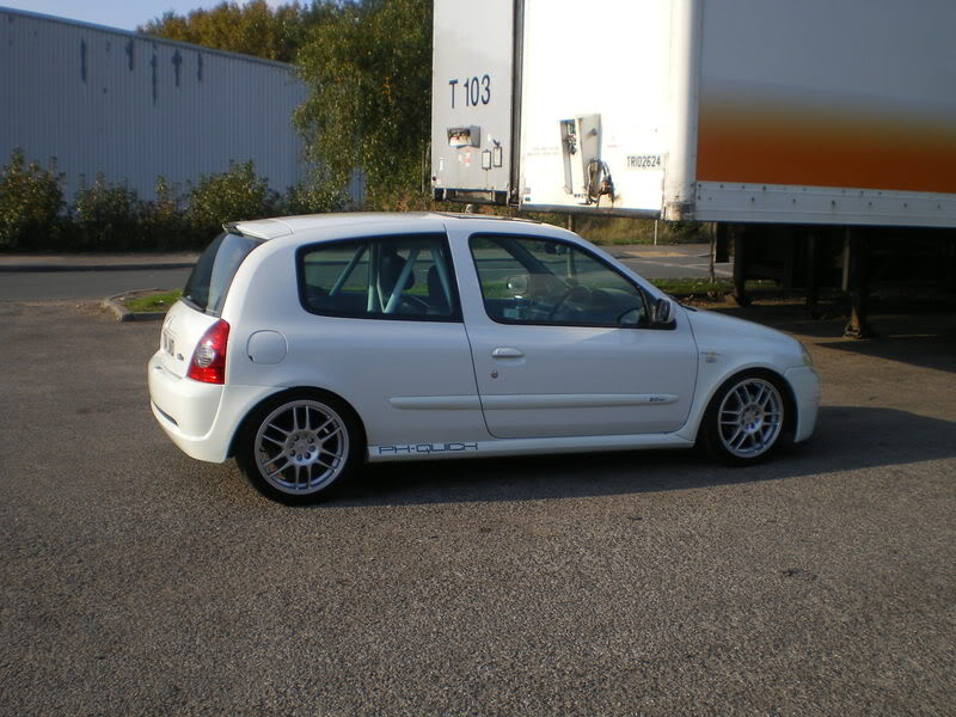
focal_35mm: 38
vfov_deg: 37.7
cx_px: 478
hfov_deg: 49.0
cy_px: 358
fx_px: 1049
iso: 64
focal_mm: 6.3
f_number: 4.6
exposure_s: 1/320
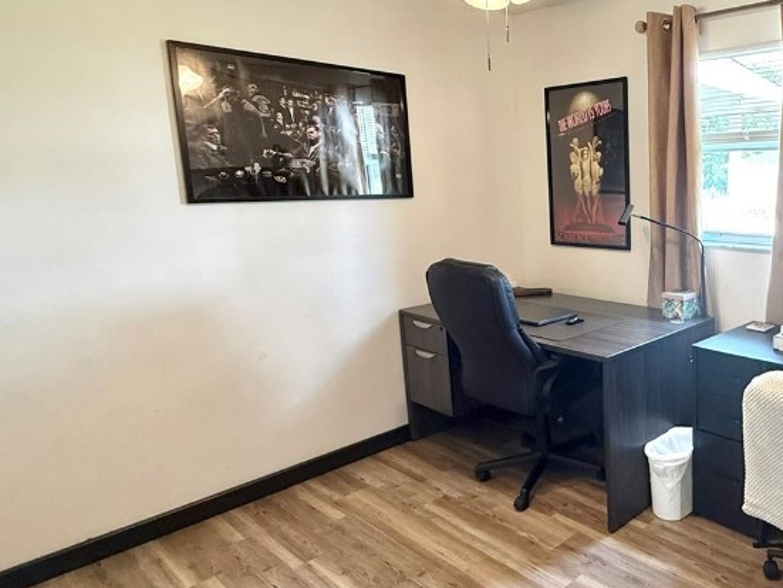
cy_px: 261
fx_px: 588
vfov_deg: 53.0
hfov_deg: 57.5
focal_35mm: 26
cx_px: 708
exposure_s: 1/120
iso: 400
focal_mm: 2.22
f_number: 2.2
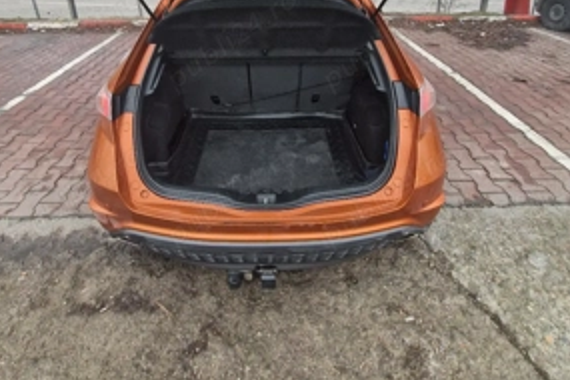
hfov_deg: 86.9
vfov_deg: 58.4
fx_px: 301
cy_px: 64
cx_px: 272
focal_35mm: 19
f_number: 2.2
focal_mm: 2.2
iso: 100
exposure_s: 1/50
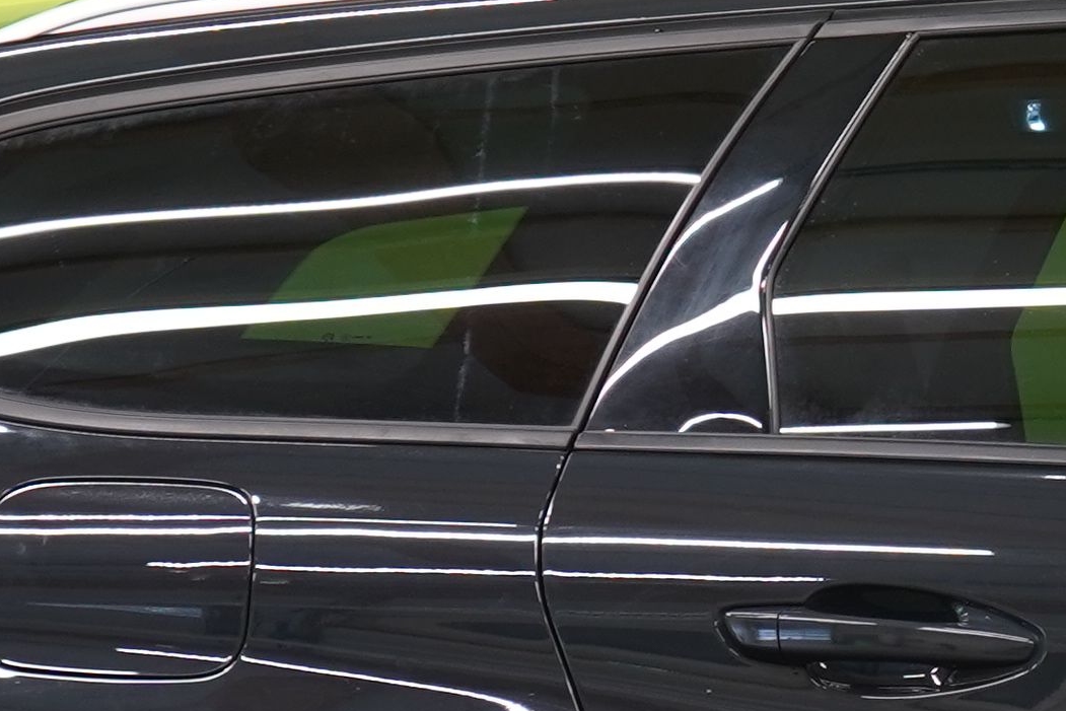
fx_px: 8114
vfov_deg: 5.0
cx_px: 1886
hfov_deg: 7.3
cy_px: 732
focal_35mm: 274
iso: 400
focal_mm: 48
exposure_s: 1/25
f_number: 5
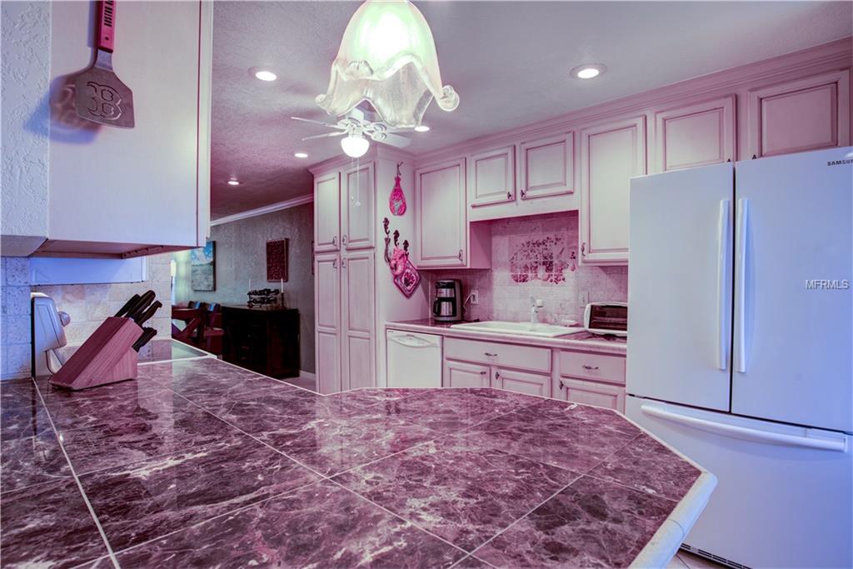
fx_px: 427
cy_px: 284
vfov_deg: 67.4
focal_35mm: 18
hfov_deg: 90.0
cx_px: 426
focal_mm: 18
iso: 400
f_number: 7.1
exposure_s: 1/13
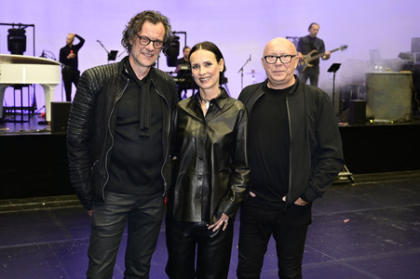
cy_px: 140
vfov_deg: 32.6
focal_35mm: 41
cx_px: 210
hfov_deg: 47.4
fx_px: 478
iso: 1600
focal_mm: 41
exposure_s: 1/200
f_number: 3.5
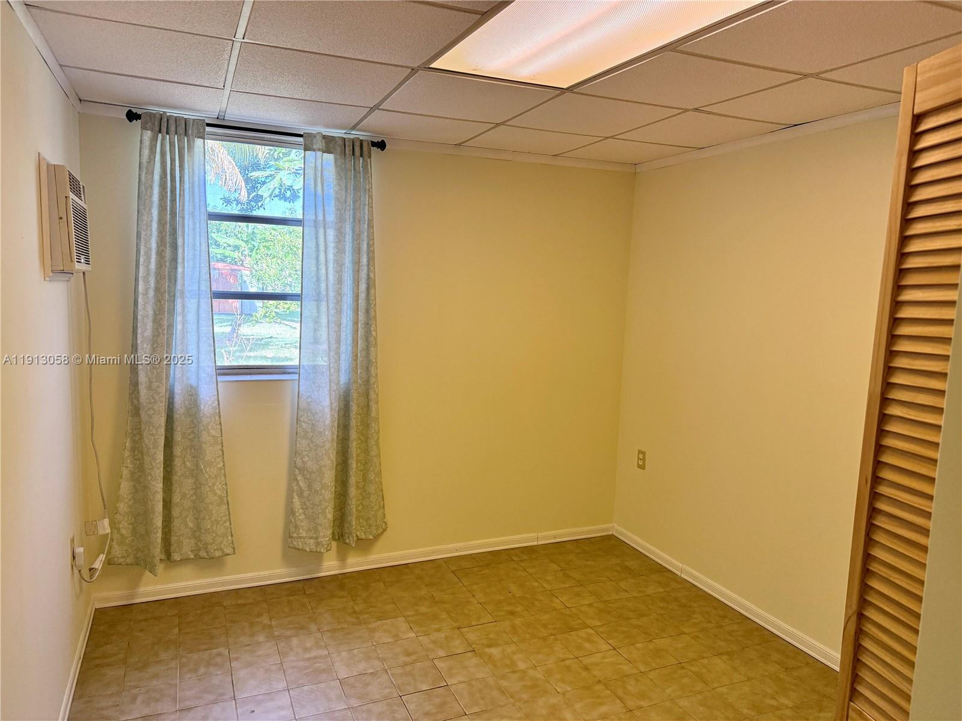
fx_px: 667
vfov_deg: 56.8
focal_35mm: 24
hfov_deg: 71.6
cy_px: 360
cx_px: 481
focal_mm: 6.76
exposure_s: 1/183
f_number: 1.78
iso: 200
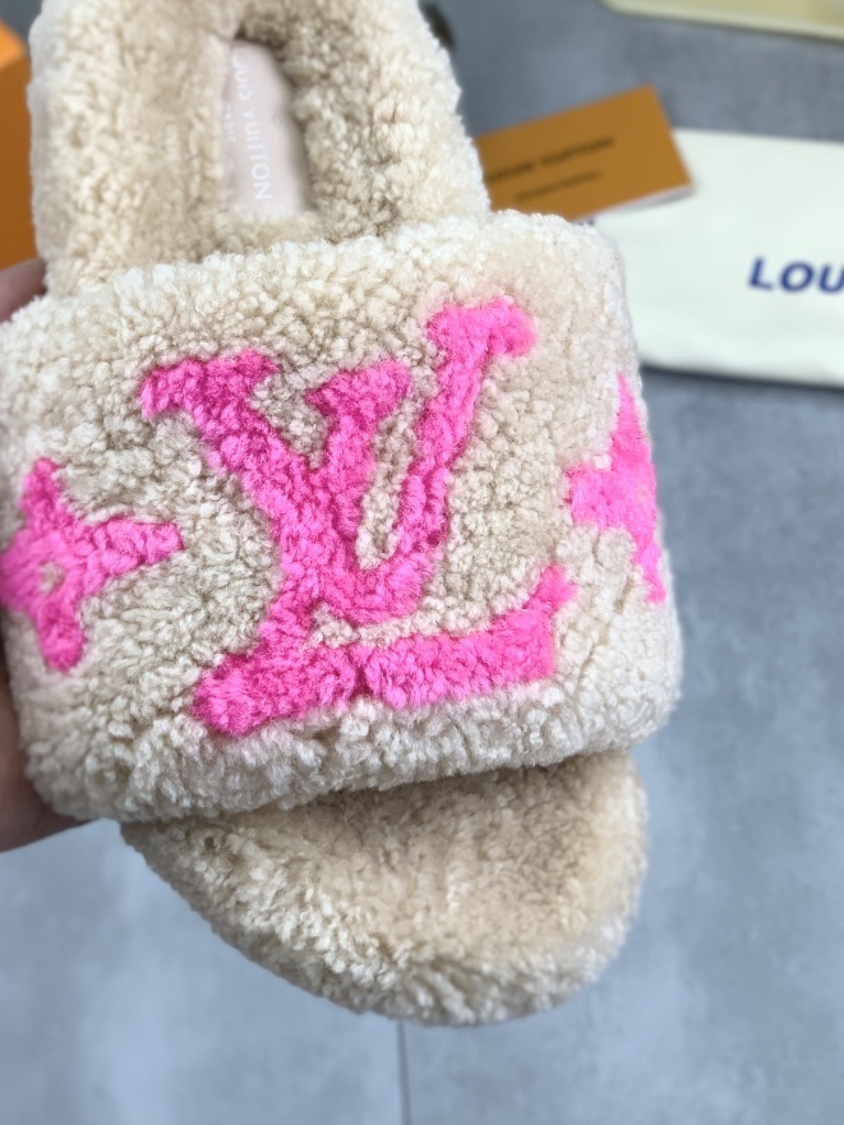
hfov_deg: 17.3
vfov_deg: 23.0
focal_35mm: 85
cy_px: 488
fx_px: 2763
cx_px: 266
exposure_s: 1/100
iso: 16
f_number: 2.4
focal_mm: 6
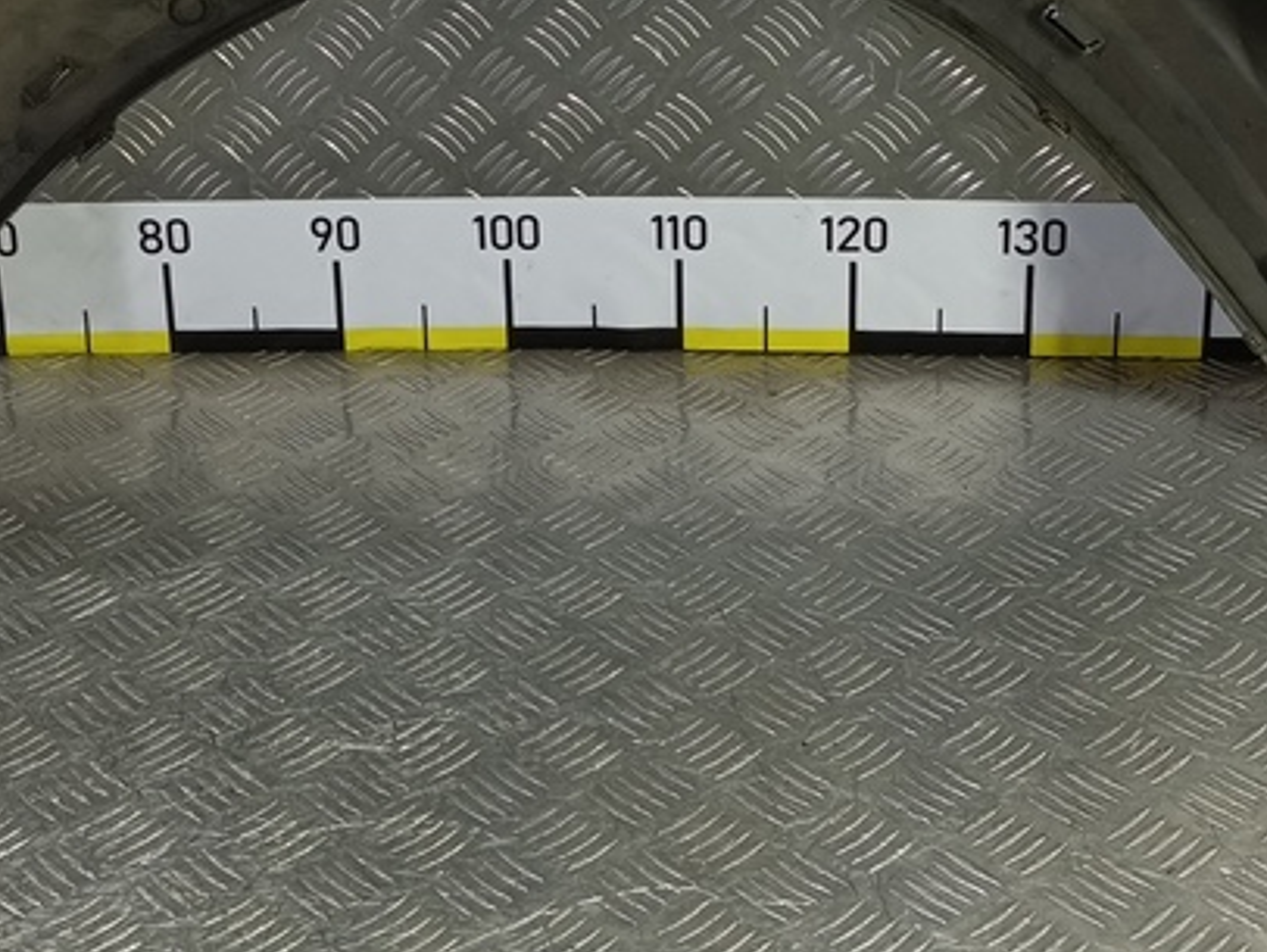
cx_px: 531
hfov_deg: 33.1
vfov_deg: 23.6
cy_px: -106
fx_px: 2124
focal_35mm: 58
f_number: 1.6
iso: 132
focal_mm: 4.11
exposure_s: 1/50
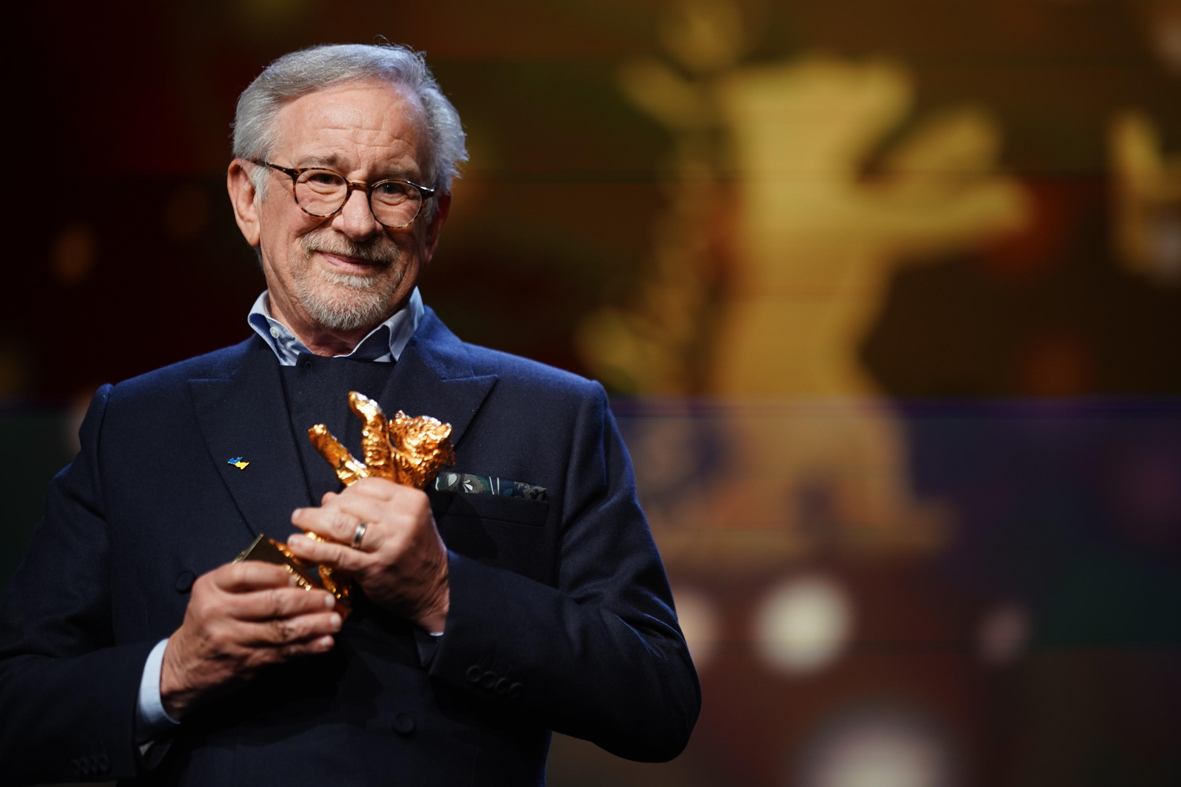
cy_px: 394
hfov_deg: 15.2
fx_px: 4428
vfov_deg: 10.2
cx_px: 590
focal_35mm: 135
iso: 1000
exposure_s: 1/250
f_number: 1.8
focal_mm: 135
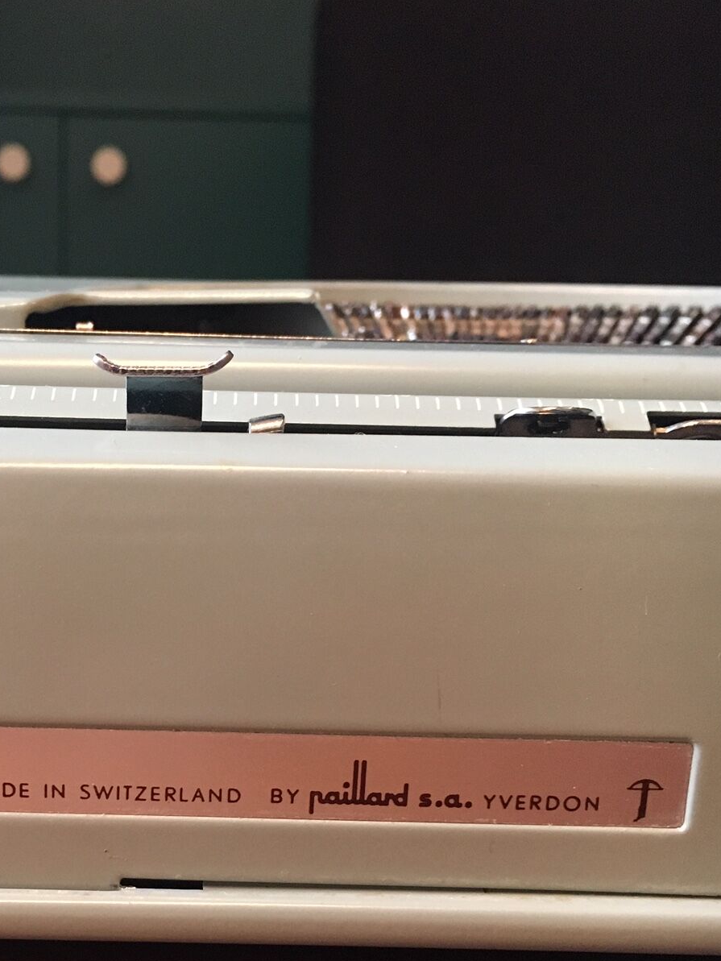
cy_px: 706
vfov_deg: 38.0
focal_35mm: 49
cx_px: 164
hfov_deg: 29.1
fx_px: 1361
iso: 200
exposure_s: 1/33
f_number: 2.2
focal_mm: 4.15
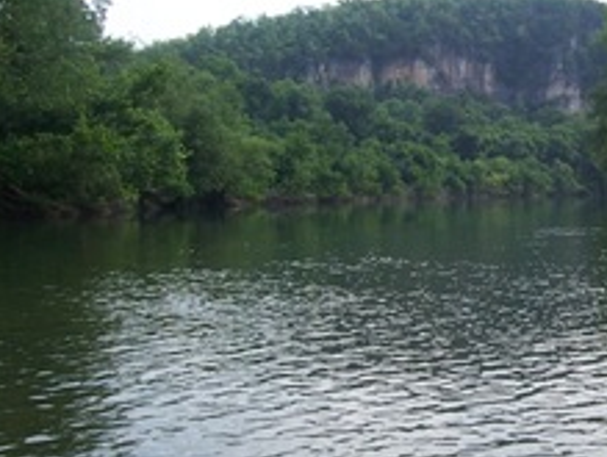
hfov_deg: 30.0
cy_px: 258
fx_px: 1089
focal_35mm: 62
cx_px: 529
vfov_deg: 23.7
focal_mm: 5.6
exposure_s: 1/250
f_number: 5.6
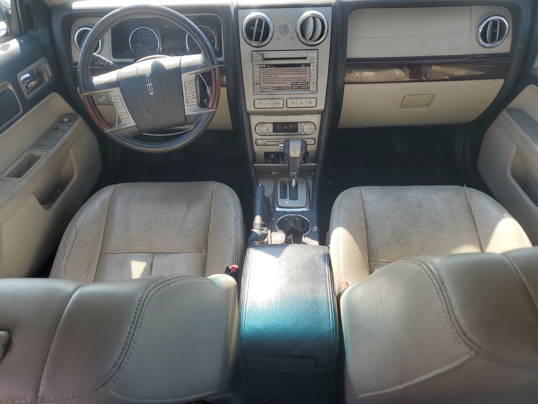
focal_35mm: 26
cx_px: 269
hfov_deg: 67.3
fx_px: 404
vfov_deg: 53.1
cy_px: 202
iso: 50
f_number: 1.5
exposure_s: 1/435
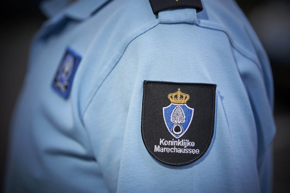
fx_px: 685
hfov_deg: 23.9
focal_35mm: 85
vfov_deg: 16.1
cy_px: 96
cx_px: 145
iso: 50
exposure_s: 1/250
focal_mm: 85
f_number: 2.5
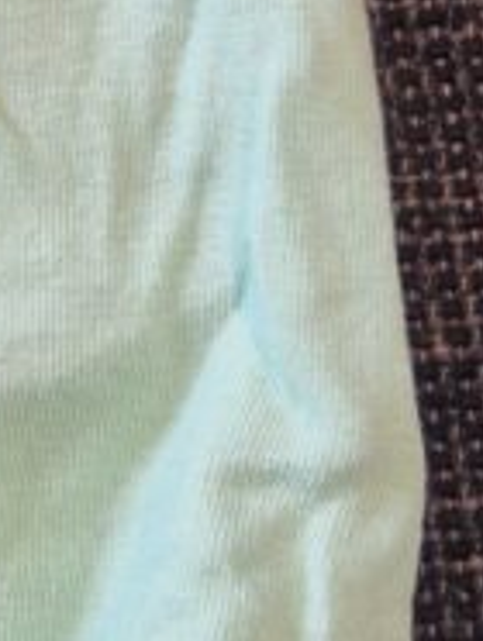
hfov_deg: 7.7
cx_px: -887
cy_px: -855
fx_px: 3211
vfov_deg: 10.1
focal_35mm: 173
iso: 50
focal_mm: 5.4
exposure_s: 1/129
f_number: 1.8
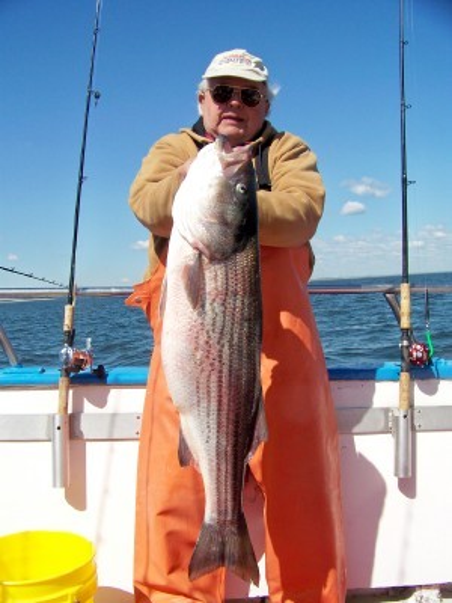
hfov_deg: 39.7
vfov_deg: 51.4
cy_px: 302
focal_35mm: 36
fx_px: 627
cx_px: 226
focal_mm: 5.85
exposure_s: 1/800
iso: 64
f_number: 4
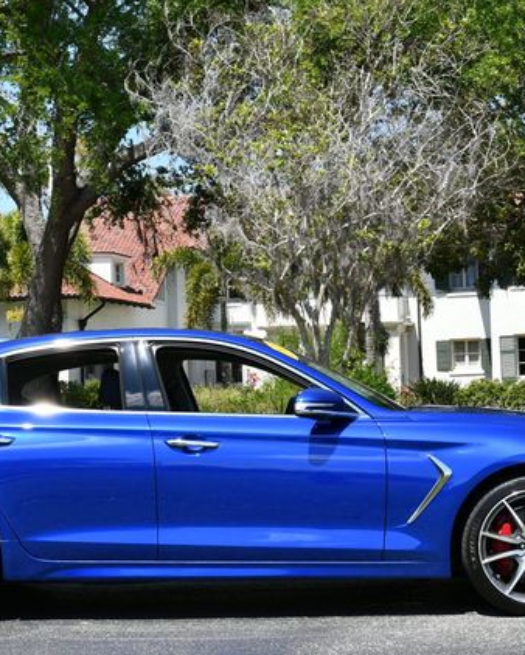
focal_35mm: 74
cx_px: 219
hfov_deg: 20.7
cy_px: 328
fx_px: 1436
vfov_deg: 25.7
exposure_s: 1/250
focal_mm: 26
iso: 125
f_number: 8
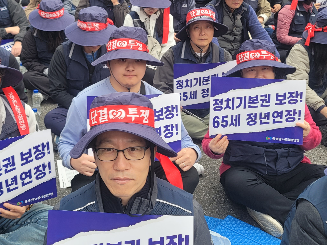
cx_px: 125
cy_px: 75
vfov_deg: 29.4
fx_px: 463
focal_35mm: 49
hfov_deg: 38.7
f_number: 1.8
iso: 25
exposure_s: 1/120
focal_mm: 7
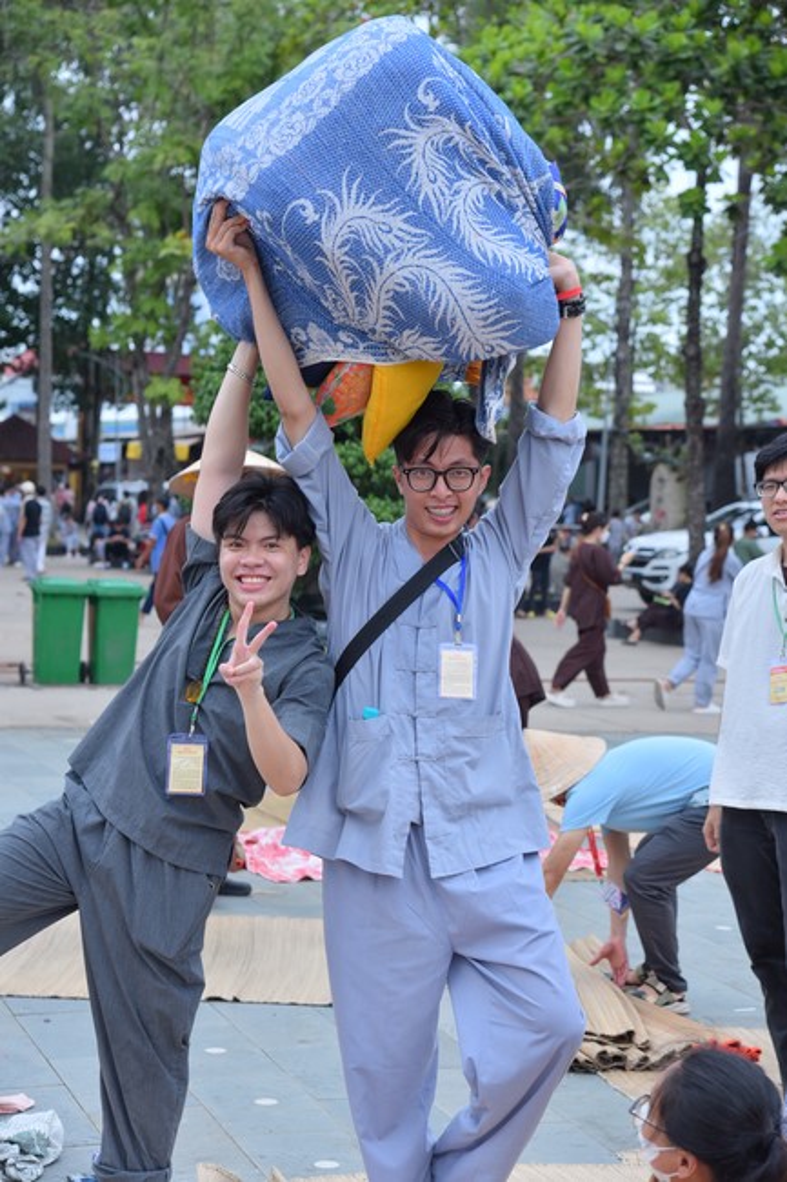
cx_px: 394
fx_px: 2559
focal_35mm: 78
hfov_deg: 17.5
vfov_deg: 26.0
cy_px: 591
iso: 100
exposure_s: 1/250
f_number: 6.3
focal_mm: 78
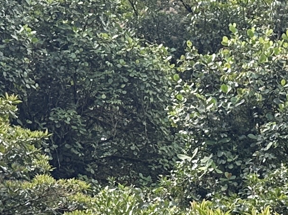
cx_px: 458
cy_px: 358
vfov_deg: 9.0
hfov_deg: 11.8
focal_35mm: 159
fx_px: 1322
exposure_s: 1/469
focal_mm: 6.86
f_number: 1.78
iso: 80
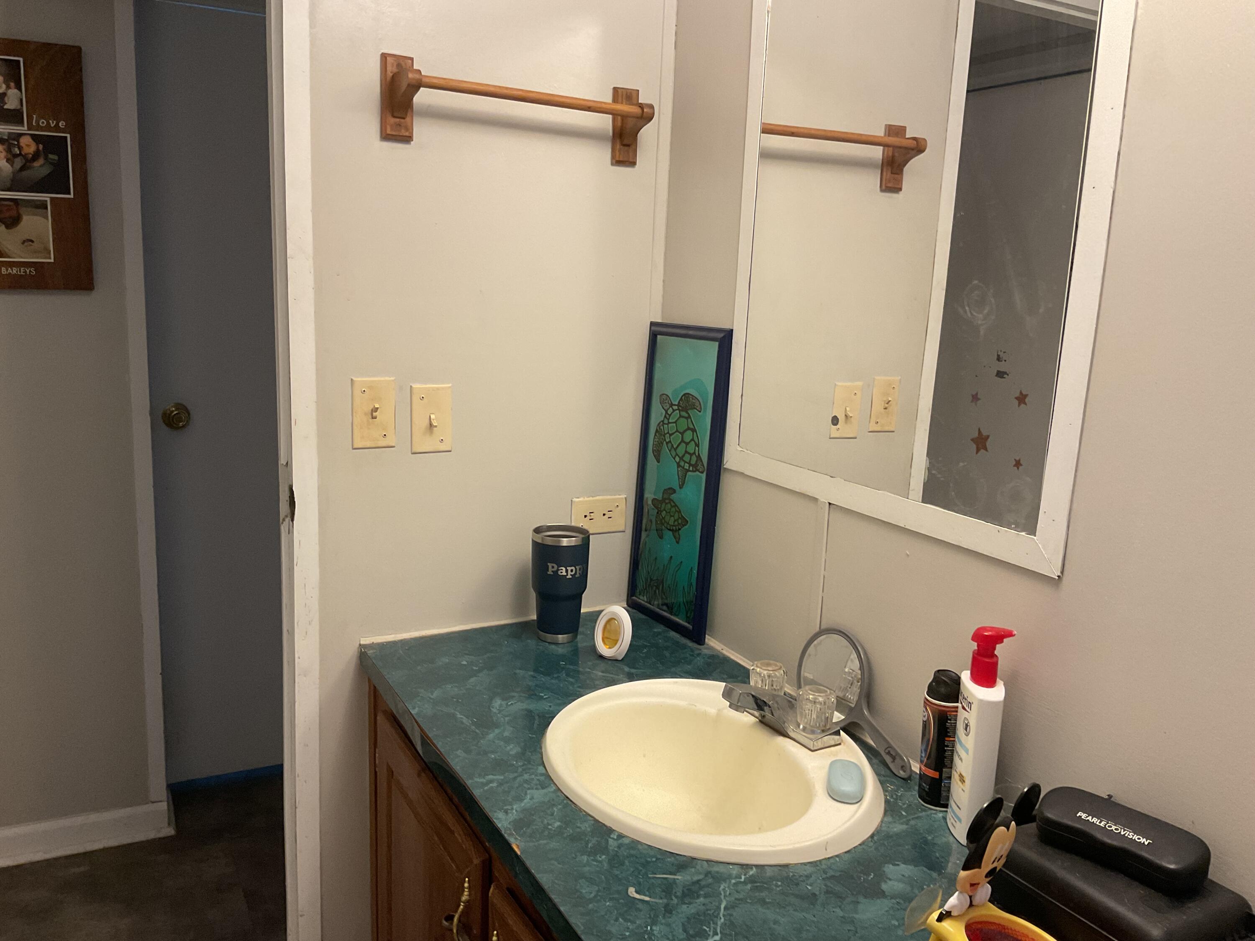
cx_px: 628
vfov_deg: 48.2
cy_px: 470
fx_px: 1051
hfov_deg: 61.7
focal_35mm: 29
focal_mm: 3
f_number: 1.8
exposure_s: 1/60
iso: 100
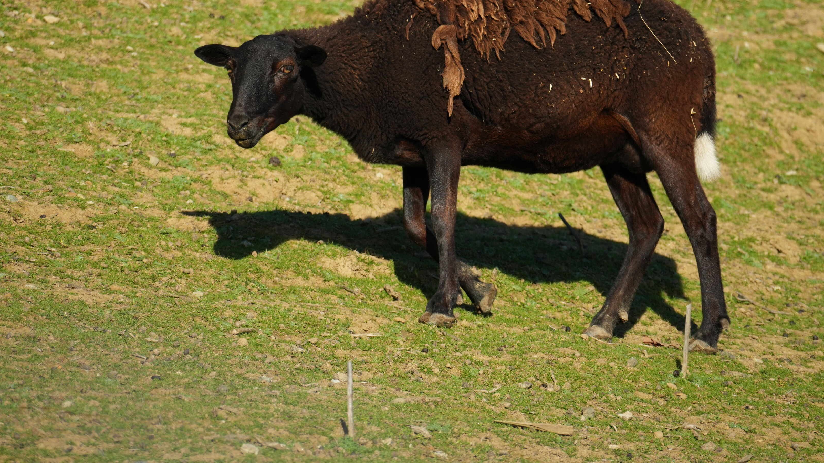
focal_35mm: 422
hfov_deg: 5.1
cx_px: 432
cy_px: 115
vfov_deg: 2.9
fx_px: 9221
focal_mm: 300
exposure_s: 1/1000
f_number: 7.1
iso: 400
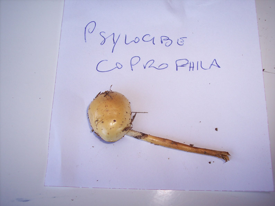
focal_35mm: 39
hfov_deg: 47.9
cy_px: 103
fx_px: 310
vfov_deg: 36.8
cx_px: 138
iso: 100
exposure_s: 1/125
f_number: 3.4
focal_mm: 8
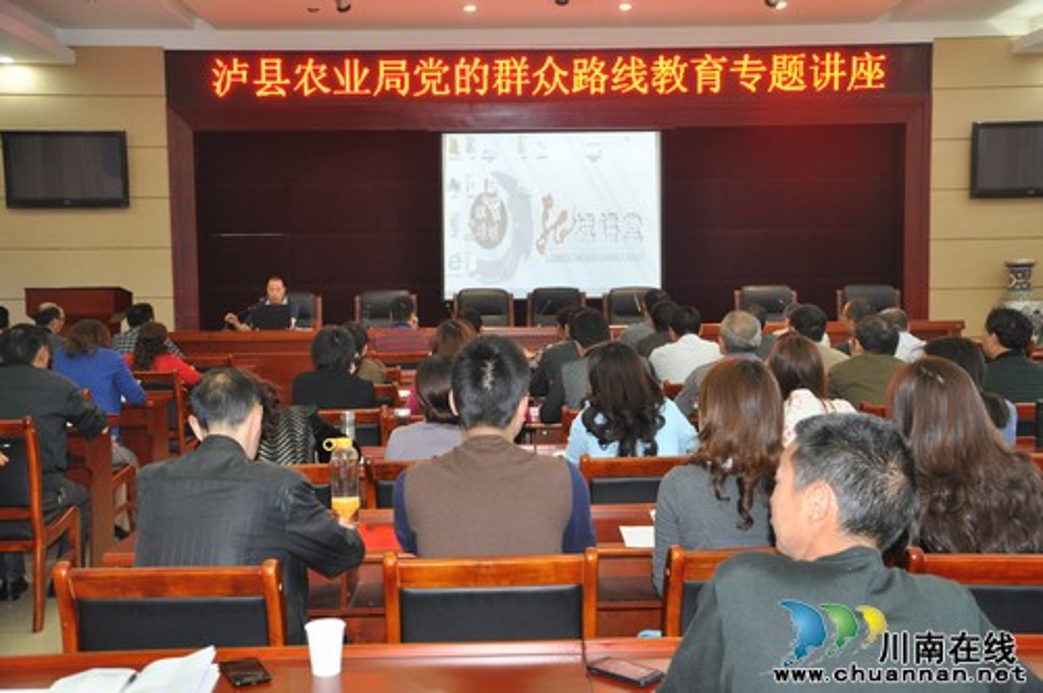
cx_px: 522
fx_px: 1128
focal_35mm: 39
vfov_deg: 34.1
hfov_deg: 49.6
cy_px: 346
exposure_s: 1/60
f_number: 4
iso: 800
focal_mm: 26
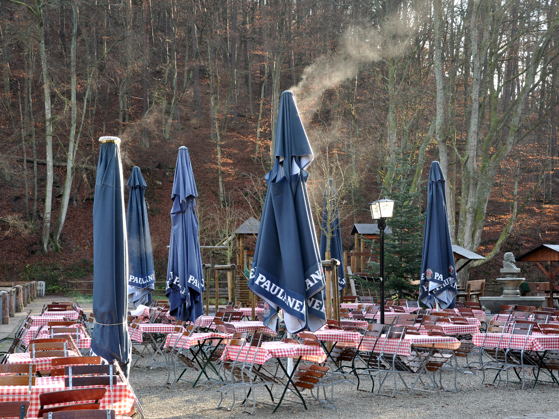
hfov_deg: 31.2
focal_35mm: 62
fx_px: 1001
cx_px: 255
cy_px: 209
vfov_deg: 23.7
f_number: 5.6
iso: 400
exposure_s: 1/125
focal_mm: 38
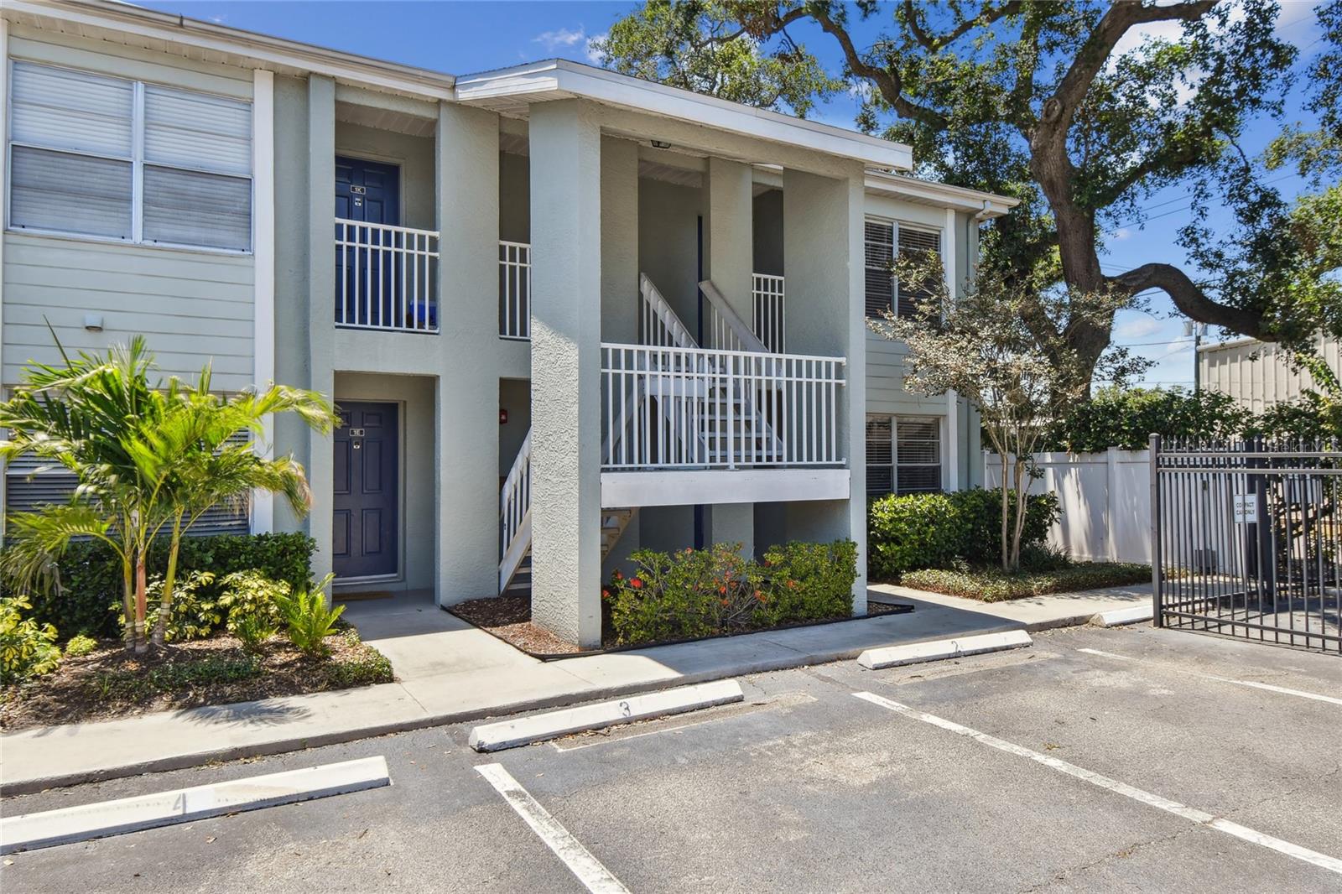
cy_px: 447
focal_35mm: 22
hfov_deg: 78.6
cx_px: 671
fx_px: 820
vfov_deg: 57.2
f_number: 7.1
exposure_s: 1/125
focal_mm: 15
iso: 100
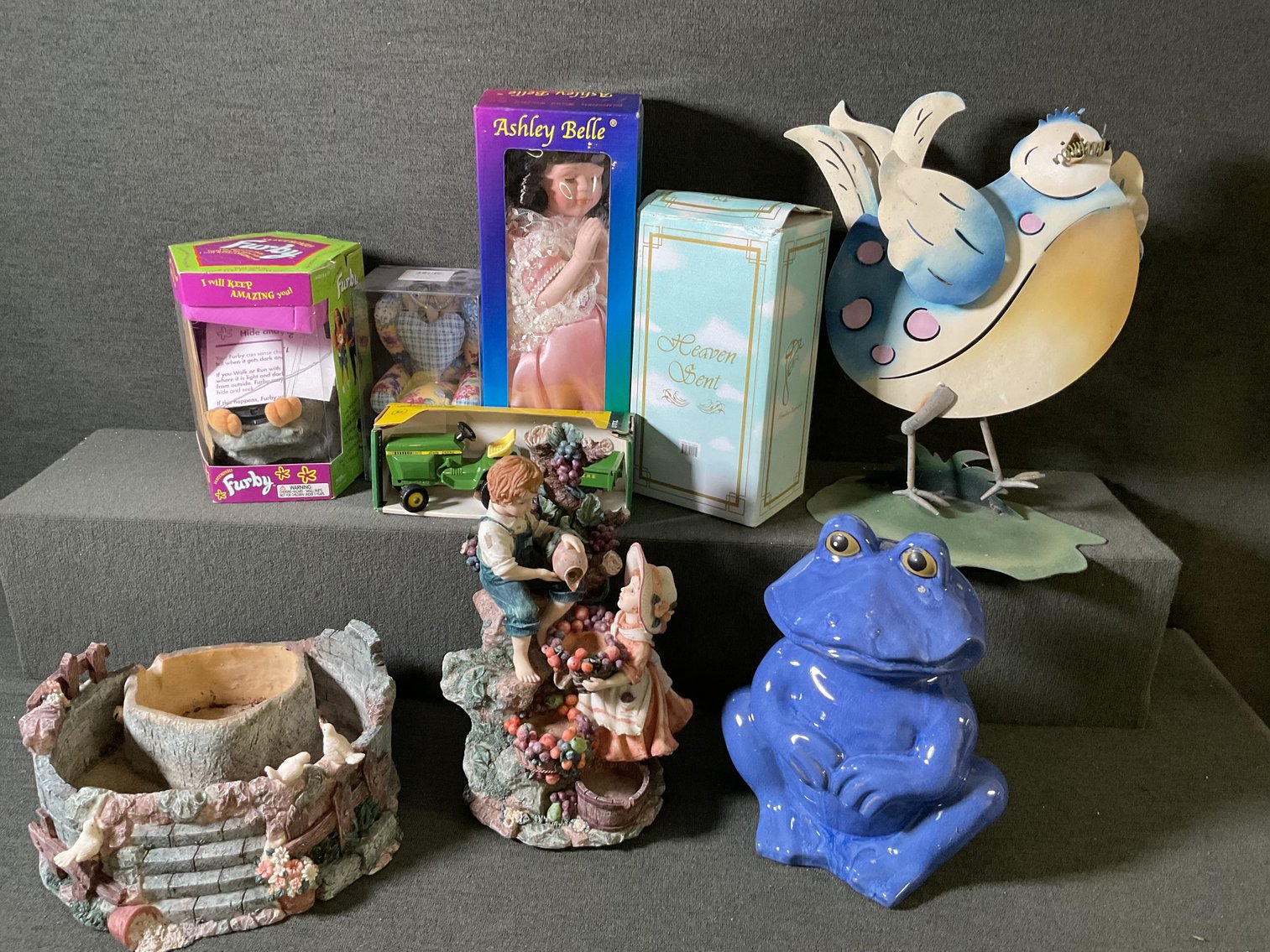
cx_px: 635
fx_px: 1064
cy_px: 476
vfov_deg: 48.2
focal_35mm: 29
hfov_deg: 61.7
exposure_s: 1/60
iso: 160
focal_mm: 3
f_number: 1.8
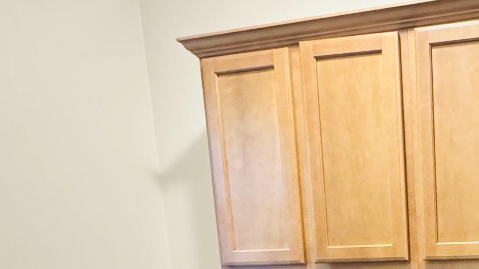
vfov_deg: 28.2
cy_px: 330
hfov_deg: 45.3
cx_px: 494
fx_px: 457
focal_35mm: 36
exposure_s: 1/30
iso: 1250
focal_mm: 2.22
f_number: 2.2
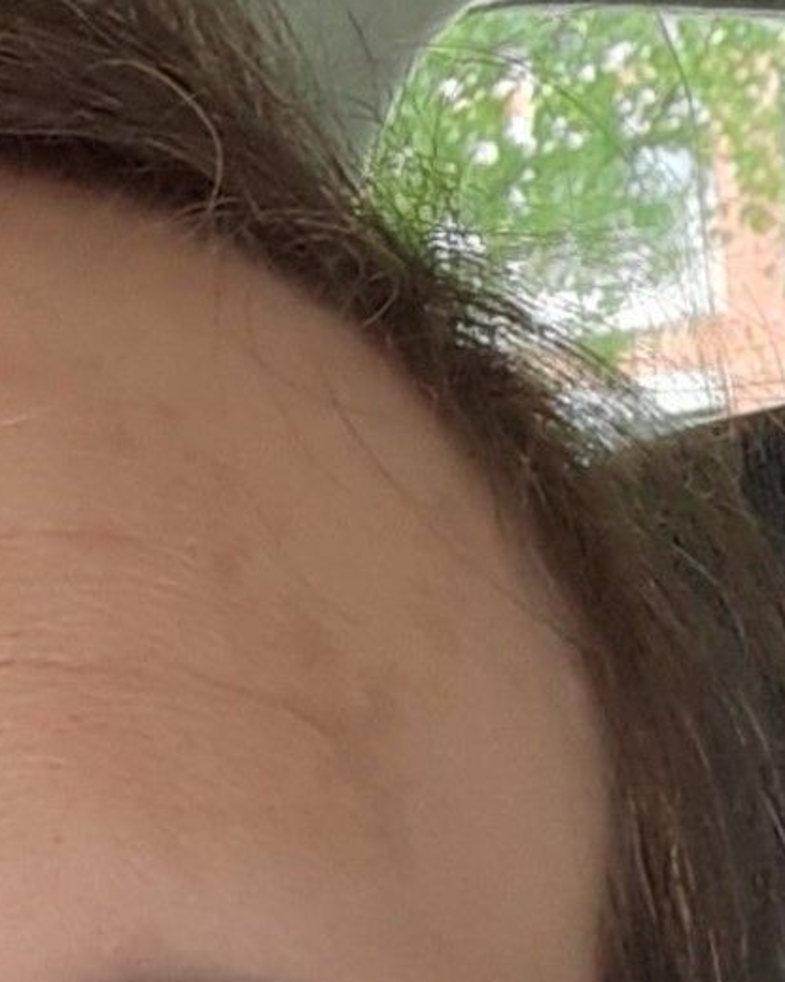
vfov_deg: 14.4
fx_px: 3718
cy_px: 1283
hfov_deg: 11.6
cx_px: -352
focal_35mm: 128
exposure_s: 1/123
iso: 40
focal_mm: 2.66
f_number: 2
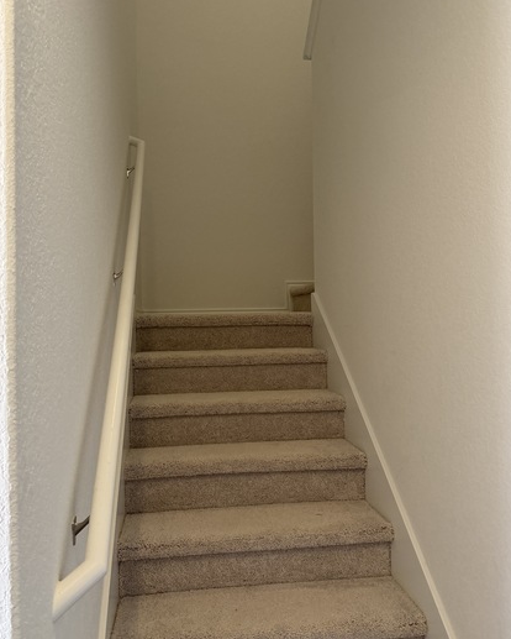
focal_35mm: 29
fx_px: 548
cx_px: 243
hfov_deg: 50.0
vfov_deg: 60.4
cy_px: 304
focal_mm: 6.76
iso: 200
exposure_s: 1/150
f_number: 1.78
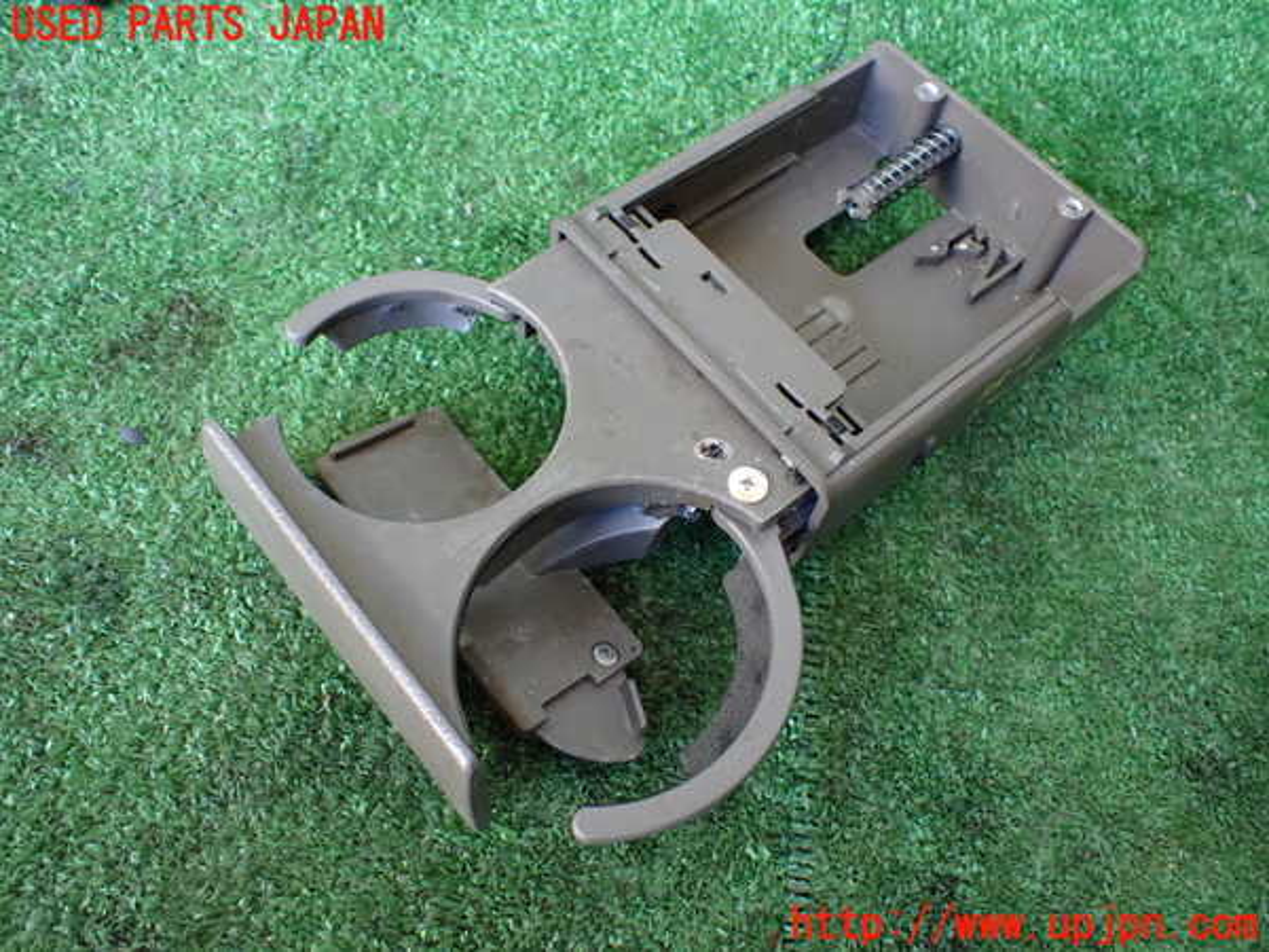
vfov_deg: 46.8
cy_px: 476
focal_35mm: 30
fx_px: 1100
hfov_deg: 60.0
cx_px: 634
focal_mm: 5.4
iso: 800
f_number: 2.3
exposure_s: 1/100
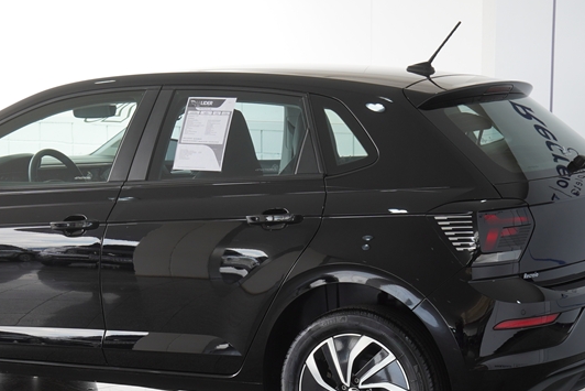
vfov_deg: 13.5
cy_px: 258
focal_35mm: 101
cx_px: 212
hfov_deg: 20.2
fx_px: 1641
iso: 100
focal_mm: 35
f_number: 4.5
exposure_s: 1/80
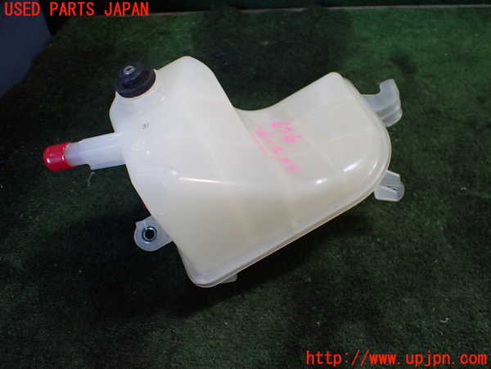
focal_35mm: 30
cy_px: 184
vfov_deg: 46.8
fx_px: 426
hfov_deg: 60.0
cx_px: 246
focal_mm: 5.4
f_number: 2.3
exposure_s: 1/125
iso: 400
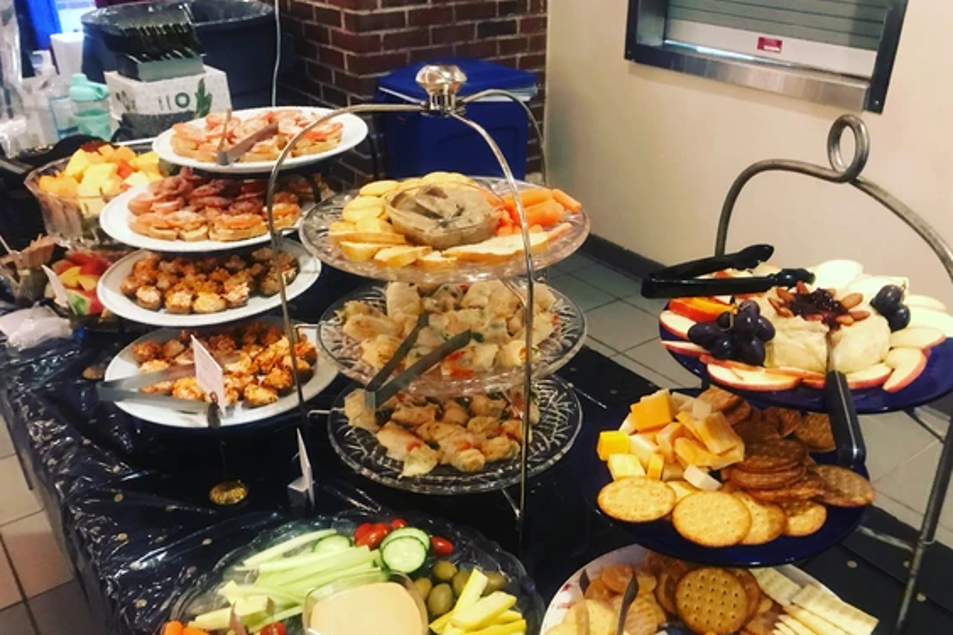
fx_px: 821
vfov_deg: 42.2
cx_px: 504
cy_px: 363
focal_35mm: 31
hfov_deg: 60.2
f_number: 1.8
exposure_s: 1/5
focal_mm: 3.99
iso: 100
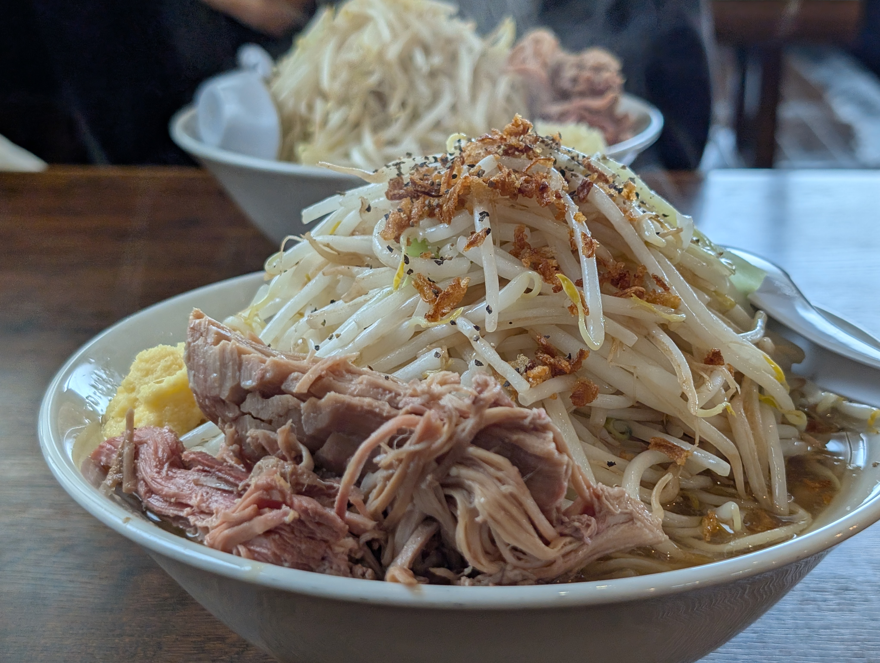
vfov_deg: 29.7
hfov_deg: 38.9
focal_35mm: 49
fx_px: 1247
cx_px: 440
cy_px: 332
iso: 55
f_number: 1.68
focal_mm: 6.9
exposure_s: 1/120
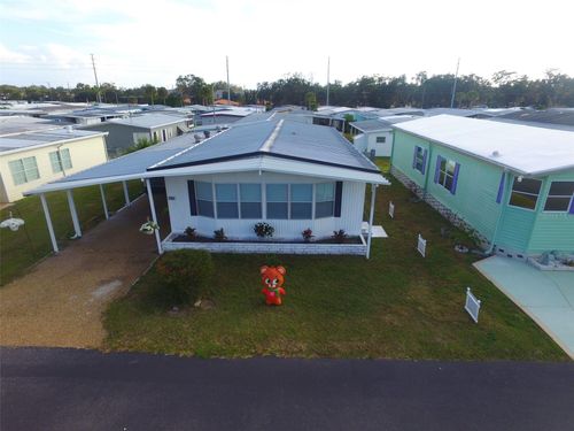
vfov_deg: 66.0
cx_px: 287
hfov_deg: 81.7
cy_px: 216
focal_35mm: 20
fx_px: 332
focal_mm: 3.61
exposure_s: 1/400
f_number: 2.8
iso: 100
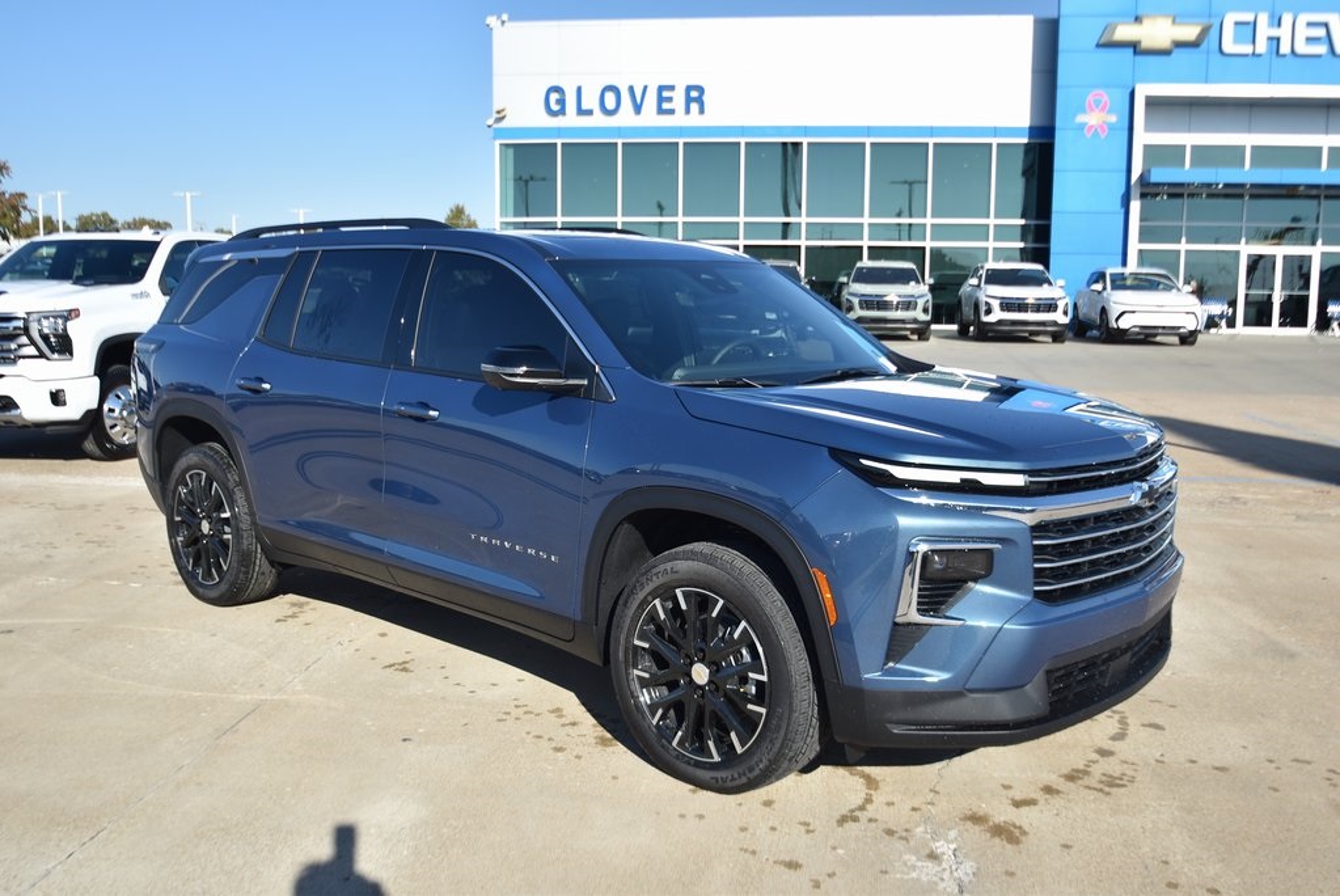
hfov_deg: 59.4
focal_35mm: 32
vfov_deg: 41.8
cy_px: 448
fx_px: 1173
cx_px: 670
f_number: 4.5
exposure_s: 1/640
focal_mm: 21
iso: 100
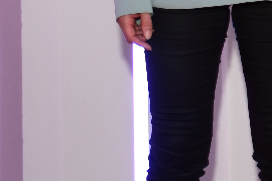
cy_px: -11
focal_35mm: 345
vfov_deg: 4.0
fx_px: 2607
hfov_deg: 5.7
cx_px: 718
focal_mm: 56
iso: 500
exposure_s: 1/80
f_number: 2.8
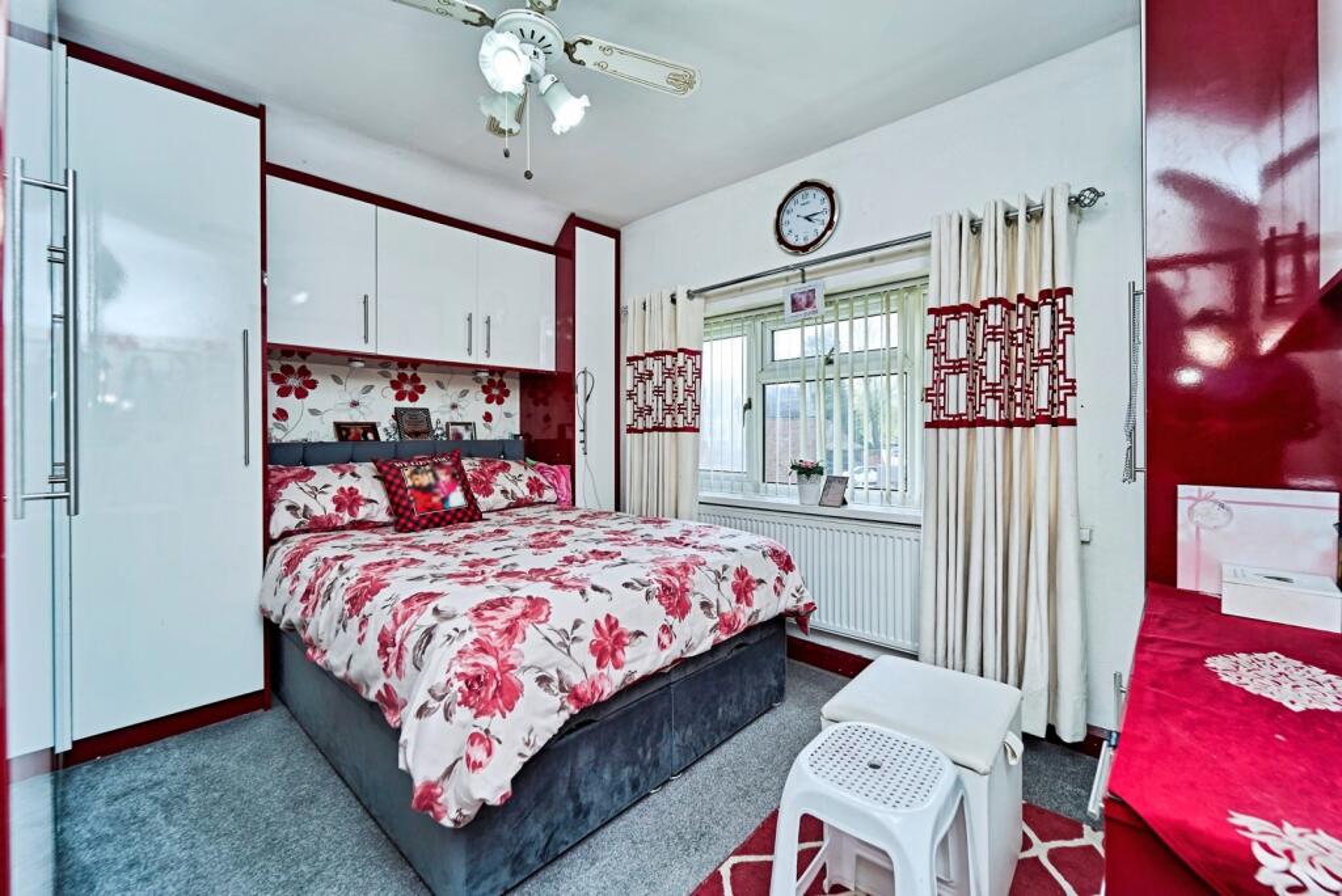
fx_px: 522
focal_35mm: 14
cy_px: 448
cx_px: 671
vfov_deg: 81.3
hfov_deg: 104.2
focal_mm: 14
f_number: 8
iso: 320
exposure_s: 1/100
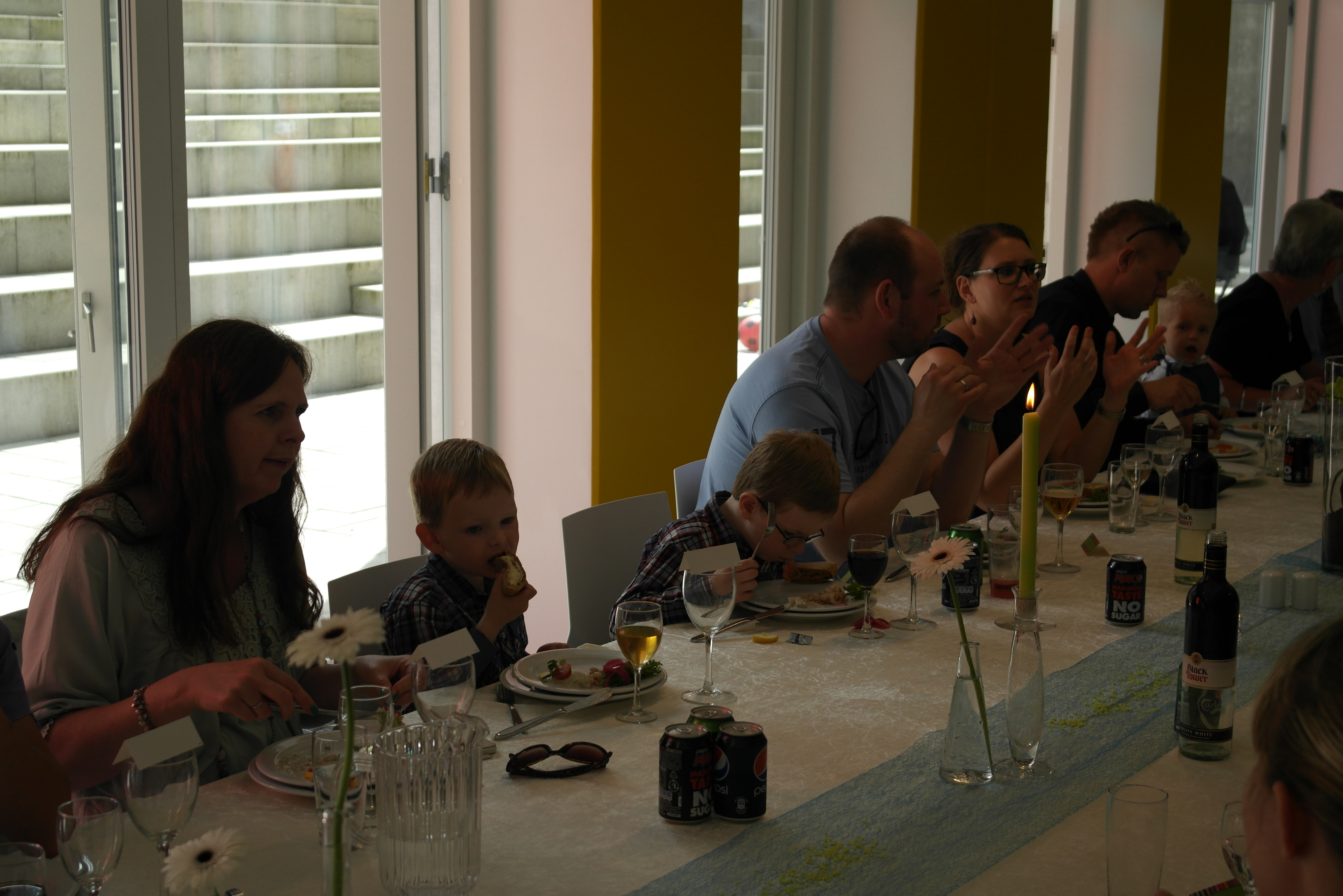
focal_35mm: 58
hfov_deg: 34.5
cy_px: 448
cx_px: 672
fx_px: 2164
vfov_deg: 23.4
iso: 200
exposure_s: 1/125
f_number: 5
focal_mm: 38
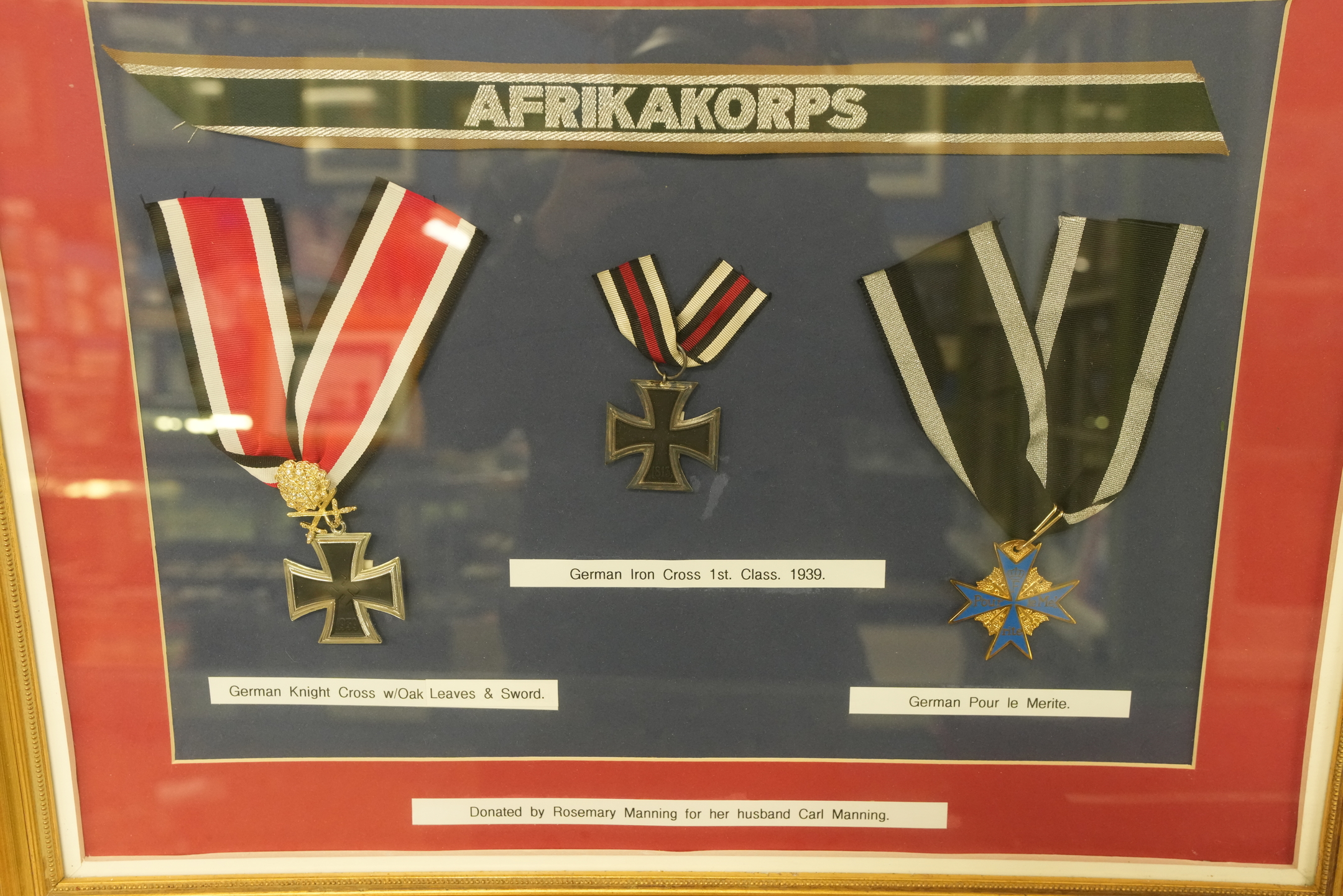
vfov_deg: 37.9
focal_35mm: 35
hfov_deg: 54.4
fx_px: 1306
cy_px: 448
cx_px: 672
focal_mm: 35
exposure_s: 1/40
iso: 4000
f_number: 6.3
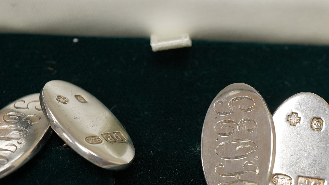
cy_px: 141
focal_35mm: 68
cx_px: 182
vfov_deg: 17.6
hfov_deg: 31.0
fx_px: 593
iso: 1250
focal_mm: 30
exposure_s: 1/125
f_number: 11
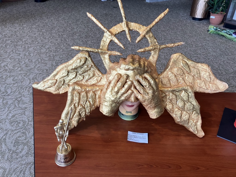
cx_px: 118
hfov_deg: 63.4
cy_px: 88
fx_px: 191
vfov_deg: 49.7
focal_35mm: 28
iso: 80
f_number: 1.8
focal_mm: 3.99
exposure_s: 1/60
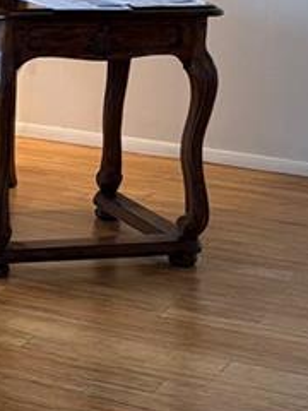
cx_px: -279
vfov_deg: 15.0
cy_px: 38
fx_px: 1542
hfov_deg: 10.6
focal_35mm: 130
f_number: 1.6
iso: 125
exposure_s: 1/157
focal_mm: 5.96
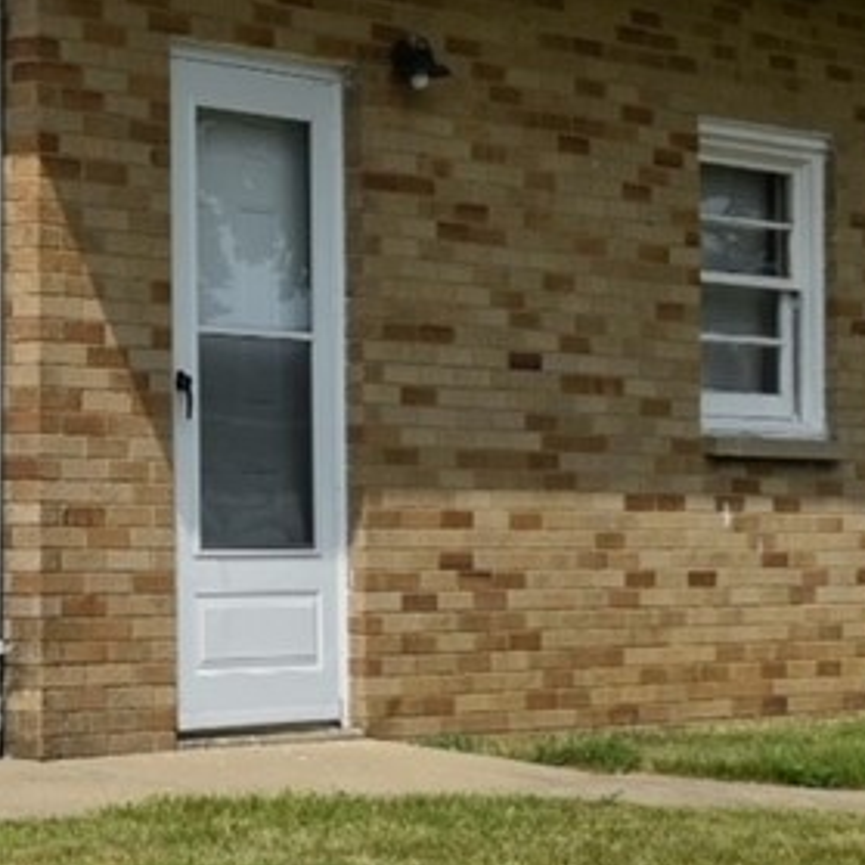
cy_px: 541
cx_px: -482
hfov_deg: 12.4
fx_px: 3778
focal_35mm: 134
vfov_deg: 13.0
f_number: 10
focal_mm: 27
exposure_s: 1/400
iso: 100
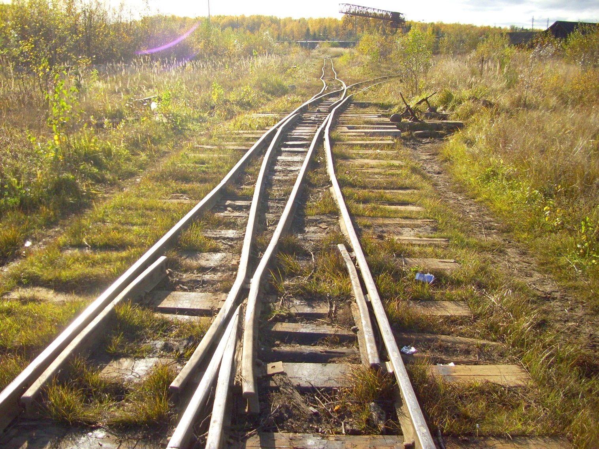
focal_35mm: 34
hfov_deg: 54.0
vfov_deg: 41.8
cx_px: 300
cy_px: 224
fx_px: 588
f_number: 2.9
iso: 80
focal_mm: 5.7
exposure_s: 1/640
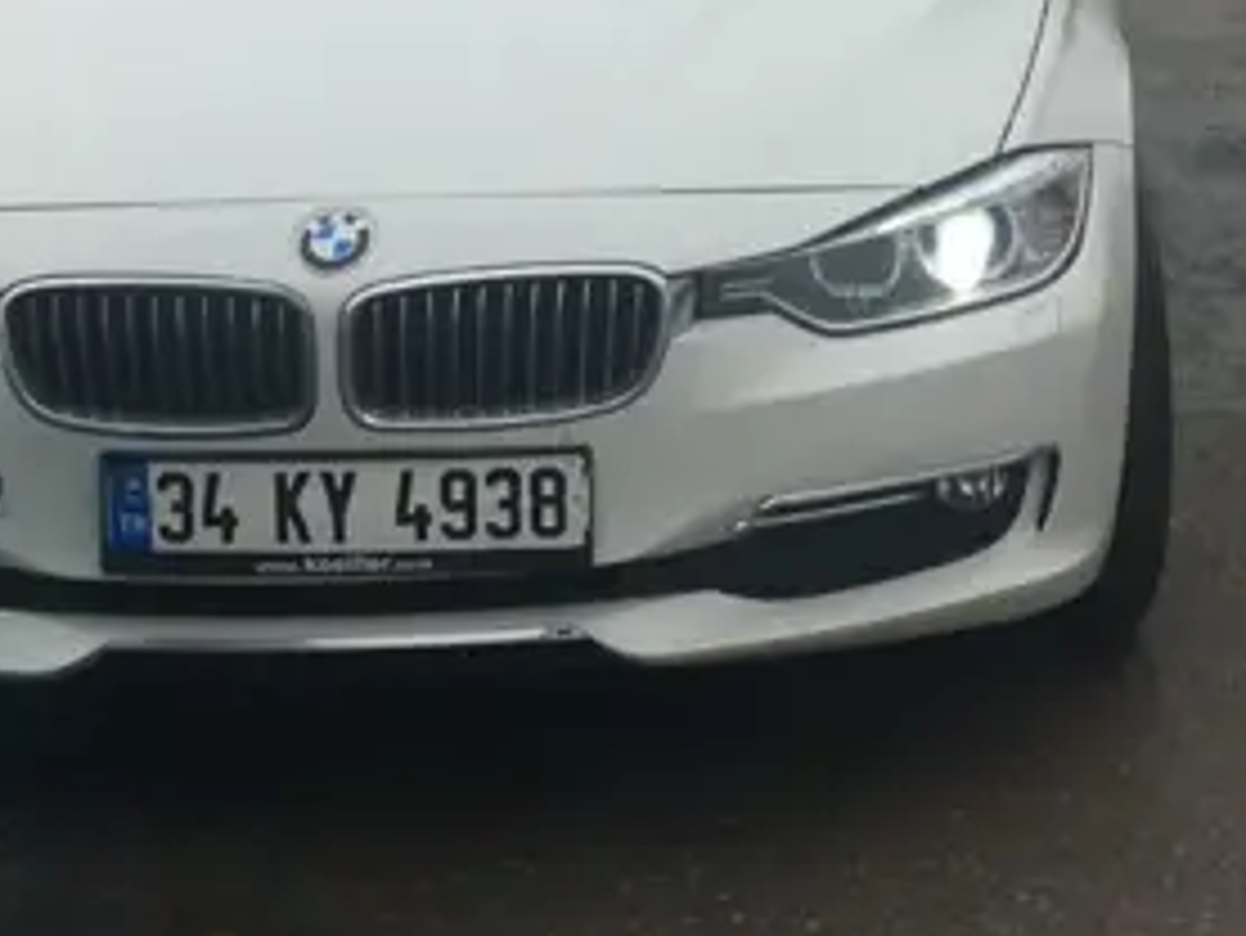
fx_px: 3313
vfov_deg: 15.2
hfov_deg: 21.0
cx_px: 1008
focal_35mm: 92
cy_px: -360
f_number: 2.2
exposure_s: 1/855
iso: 25
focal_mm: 4.15
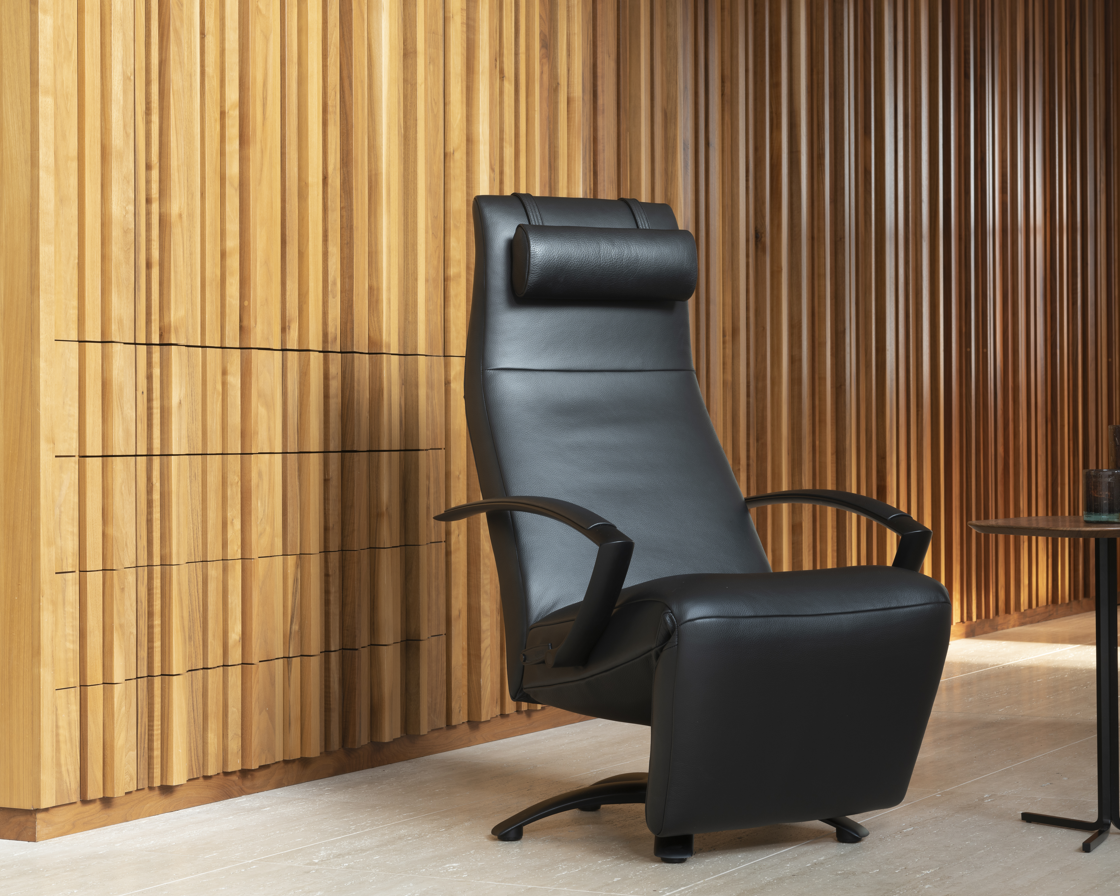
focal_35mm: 79
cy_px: 448
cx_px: 595
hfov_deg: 24.1
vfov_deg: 19.4
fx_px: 2619
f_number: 13
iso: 100
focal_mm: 70
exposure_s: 1.3
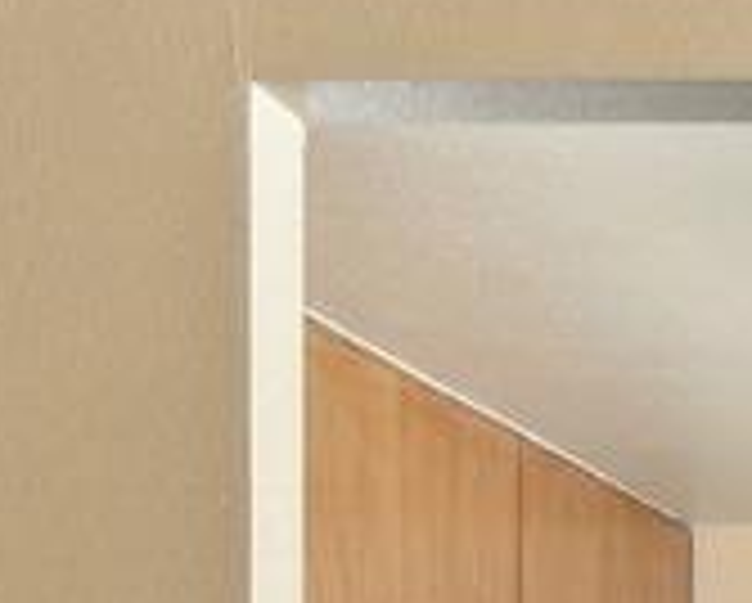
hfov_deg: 9.6
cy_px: 1249
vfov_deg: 8.3
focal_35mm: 177
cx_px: 1833
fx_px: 3944
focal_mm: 21
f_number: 9
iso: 160
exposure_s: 1/1.25
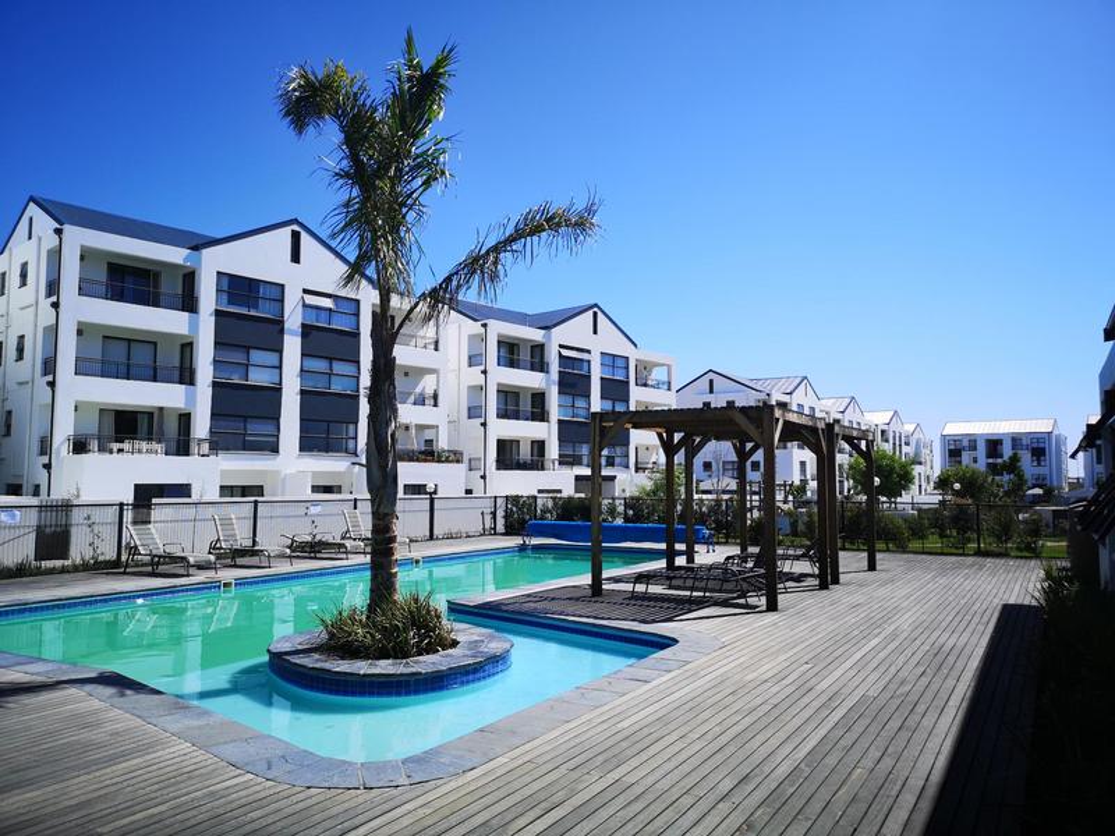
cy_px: 418
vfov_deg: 51.4
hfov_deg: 65.3
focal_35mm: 27
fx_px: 870
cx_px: 558
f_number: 1.8
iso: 50
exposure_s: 1/2525
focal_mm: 3.95
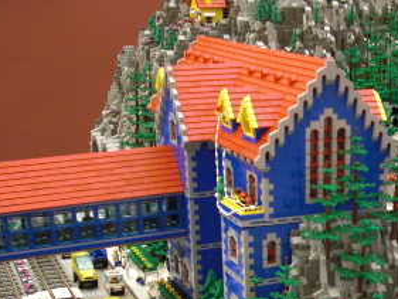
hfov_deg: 23.3
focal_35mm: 82
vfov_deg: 17.4
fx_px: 943
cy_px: 329
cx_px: 348
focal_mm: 6.3
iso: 200
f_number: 2.8
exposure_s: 1/6
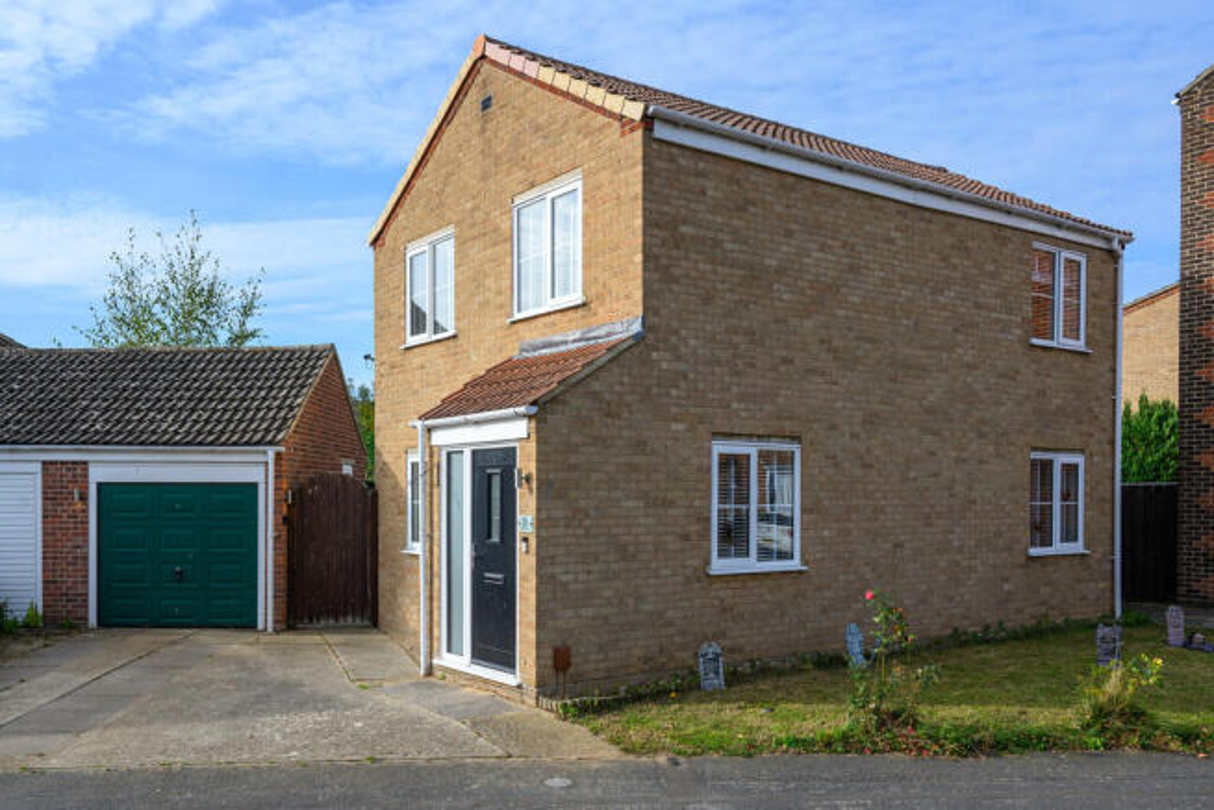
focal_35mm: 29
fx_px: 978
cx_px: 607
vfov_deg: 45.0
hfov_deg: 63.6
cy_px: 405
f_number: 8
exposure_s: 1/800
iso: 320
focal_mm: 29
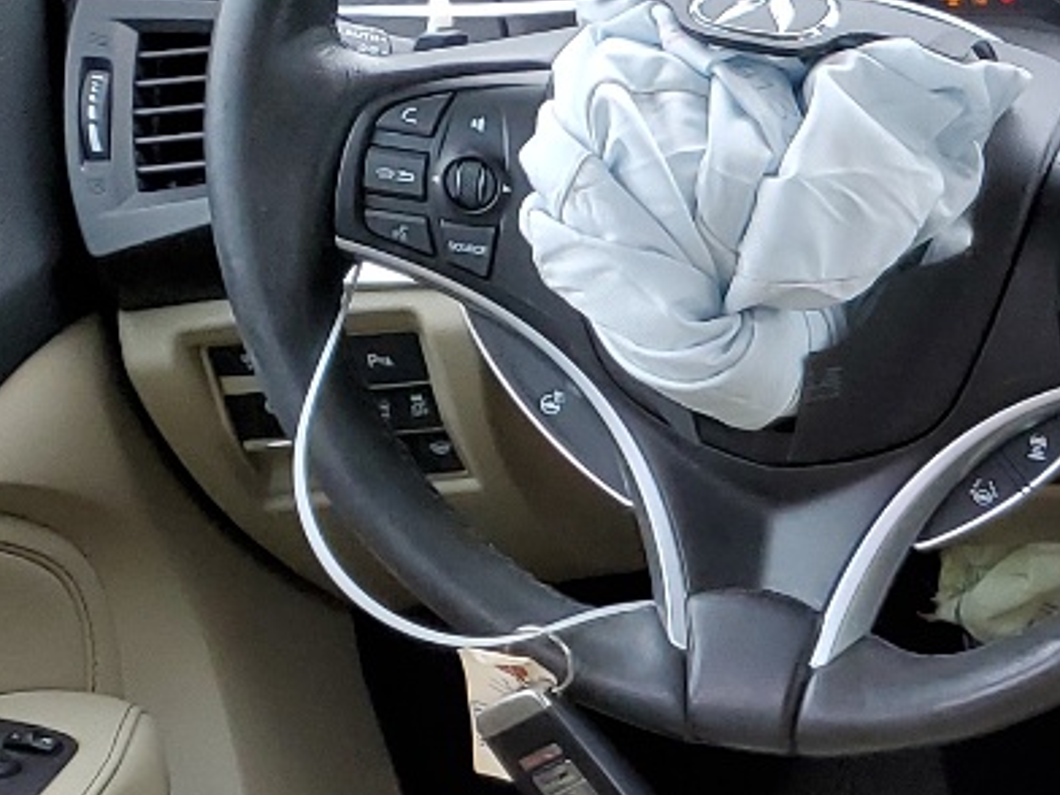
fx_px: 3246
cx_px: 1912
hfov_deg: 15.8
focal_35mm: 106
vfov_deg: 13.5
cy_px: 1030
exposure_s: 1/120
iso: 69
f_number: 1.5
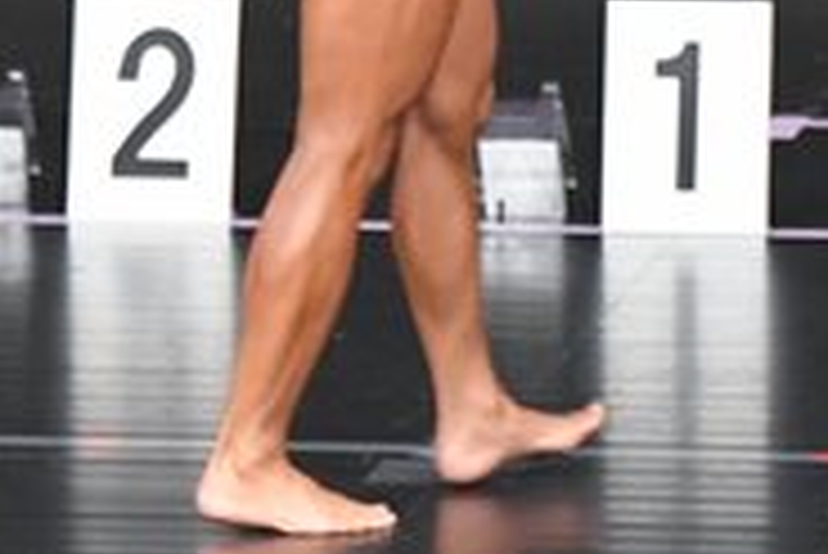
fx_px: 24698
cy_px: -162
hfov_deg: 1.9
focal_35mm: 1073
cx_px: 650
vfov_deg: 1.3
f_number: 5.6
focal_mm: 170
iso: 5000
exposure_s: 1/400
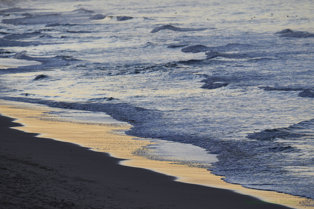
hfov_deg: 5.2
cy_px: 104
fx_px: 3487
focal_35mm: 400
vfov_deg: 3.4
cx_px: 157
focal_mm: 400
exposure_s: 1/500
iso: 800
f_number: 6.7
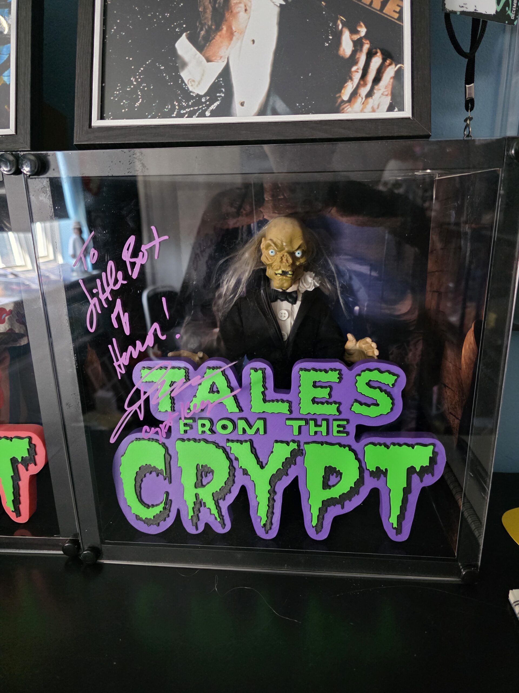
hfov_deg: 58.9
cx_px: 260
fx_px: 460
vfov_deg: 73.9
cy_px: 346
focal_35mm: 23
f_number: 1.7
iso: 1600
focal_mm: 6.3
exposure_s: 1/100
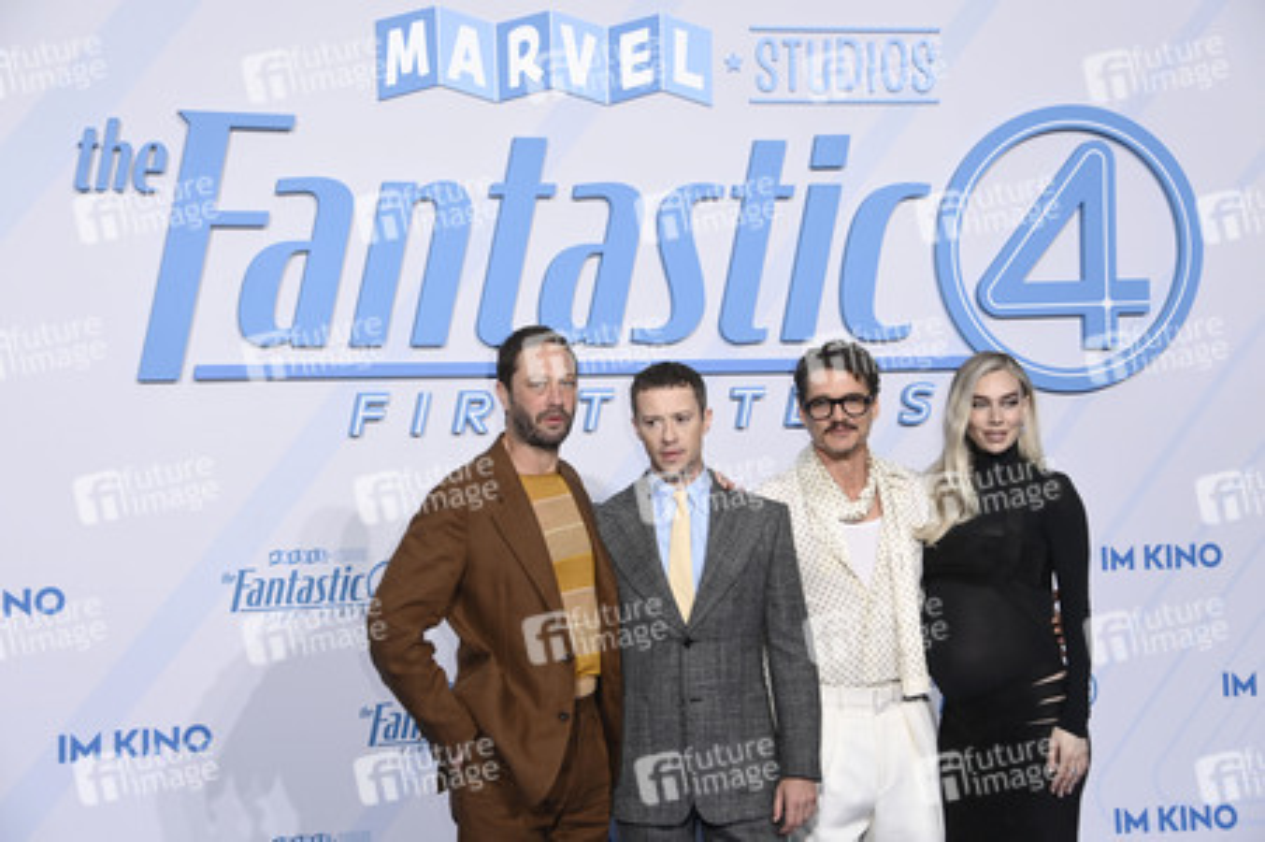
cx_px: 632
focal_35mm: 70
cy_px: 421
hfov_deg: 28.9
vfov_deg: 19.4
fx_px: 2458
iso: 400
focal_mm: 70
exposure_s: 1/200
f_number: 5.6
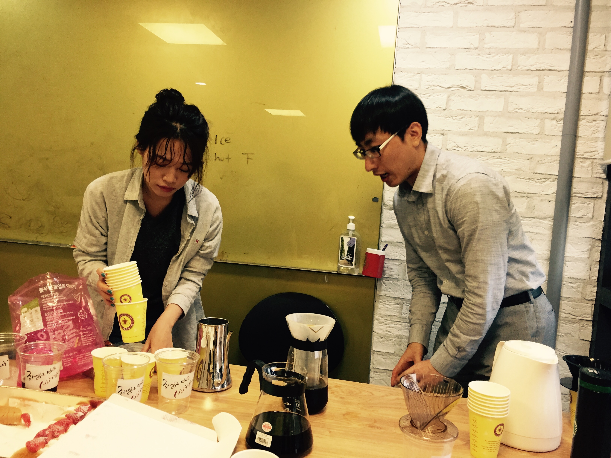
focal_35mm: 29
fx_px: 512
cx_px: 306
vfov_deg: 48.2
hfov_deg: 61.7
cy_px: 229
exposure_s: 1/30
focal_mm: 4.15
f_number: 2.2
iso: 64
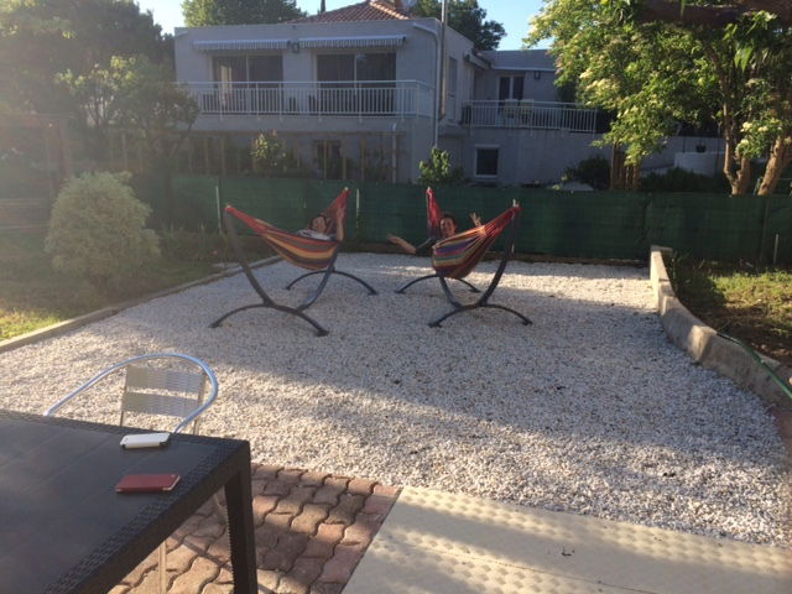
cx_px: 396
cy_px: 297
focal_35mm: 29
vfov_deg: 48.2
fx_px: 664
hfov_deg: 61.7
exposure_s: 1/838
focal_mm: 4.15
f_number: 2.2
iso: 32
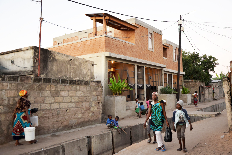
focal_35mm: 33
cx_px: 116
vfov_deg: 40.0
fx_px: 213
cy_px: 78
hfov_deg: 57.2
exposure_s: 1/60
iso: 640
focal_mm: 22
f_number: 4
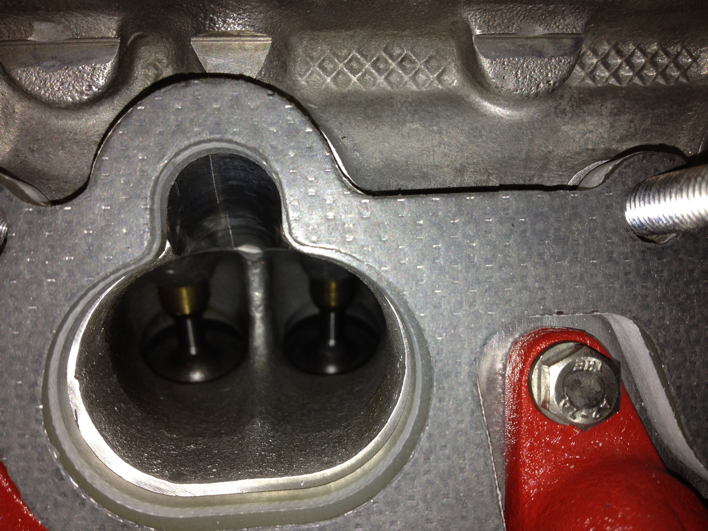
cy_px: 266
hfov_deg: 52.6
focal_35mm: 35
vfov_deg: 40.7
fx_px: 716
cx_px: 354
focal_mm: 4.28
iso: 64
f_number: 2.4
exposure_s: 1/138
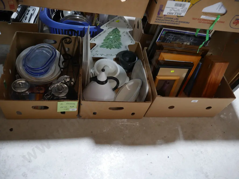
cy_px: 90
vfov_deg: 49.8
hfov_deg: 63.4
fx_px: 193
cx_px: 120
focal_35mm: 28
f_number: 3.5
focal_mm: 14
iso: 640
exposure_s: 1/60
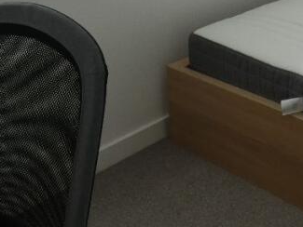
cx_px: 282
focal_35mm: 63
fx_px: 552
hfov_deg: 29.3
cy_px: -48
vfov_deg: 21.6
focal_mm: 3.6
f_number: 2.8
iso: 80
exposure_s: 1/320
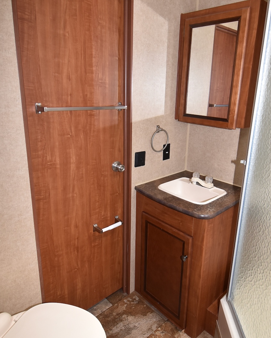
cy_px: 159
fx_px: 241
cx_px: 157
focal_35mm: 24
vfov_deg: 70.2
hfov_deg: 58.5
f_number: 5.6
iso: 500
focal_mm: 10
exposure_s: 1/125
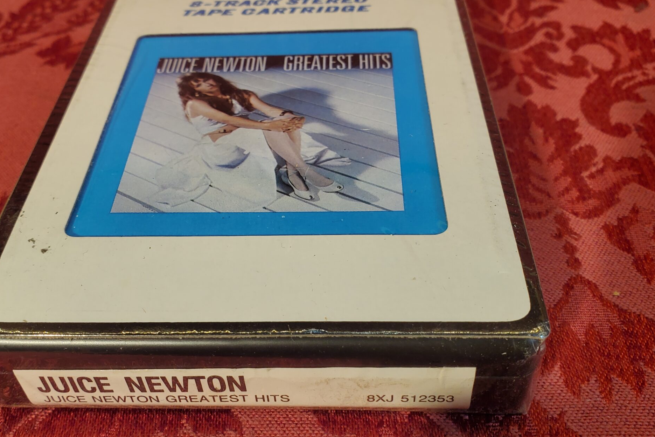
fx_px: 673
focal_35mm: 37
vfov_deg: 35.9
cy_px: 251
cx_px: 289
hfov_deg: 51.8
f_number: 2.4
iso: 64
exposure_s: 1/120
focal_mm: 4.3
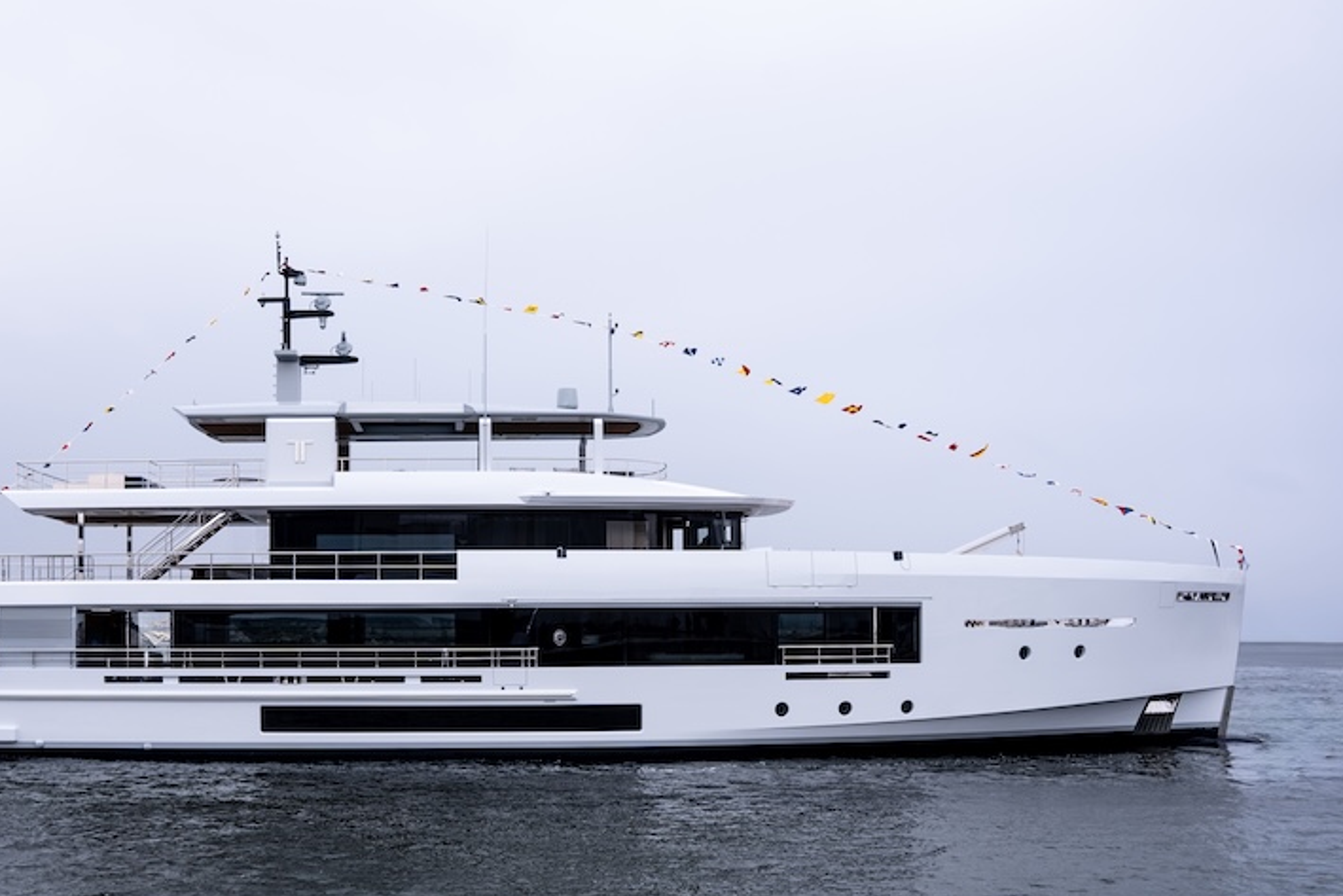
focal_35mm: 39
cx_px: 477
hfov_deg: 48.6
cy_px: 596
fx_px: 1466
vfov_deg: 33.7
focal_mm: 27.2
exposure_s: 1/250
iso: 50
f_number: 5.6
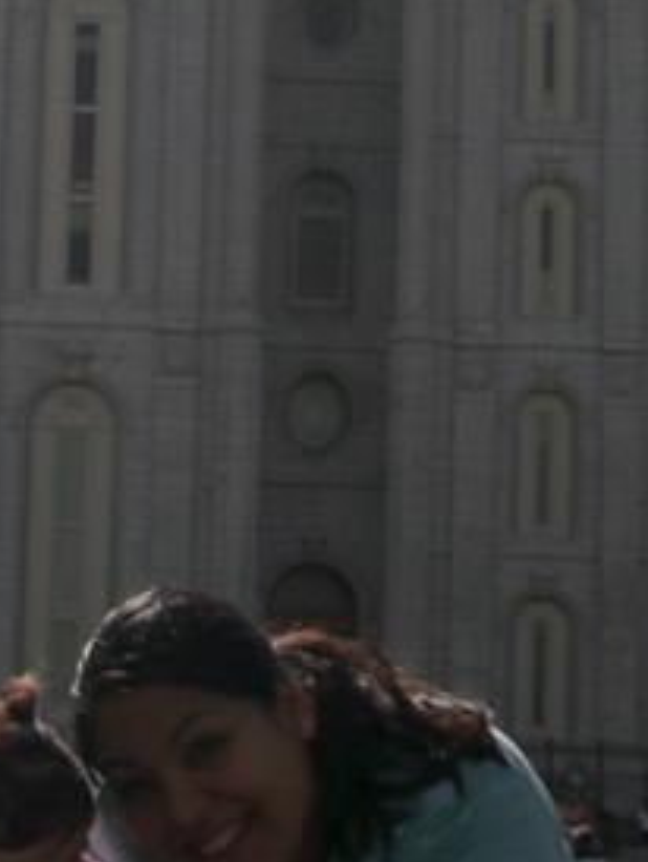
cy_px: 164
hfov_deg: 10.3
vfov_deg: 13.7
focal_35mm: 143
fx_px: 3564
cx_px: -13
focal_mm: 8.2
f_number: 5
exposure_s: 1/640
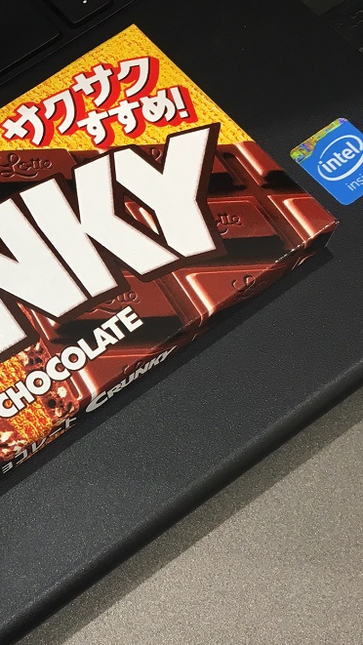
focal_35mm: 51
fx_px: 872
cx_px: -19
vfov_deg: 40.6
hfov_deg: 22.4
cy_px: 344
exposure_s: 1/30
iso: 50
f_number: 2.2
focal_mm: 4.15
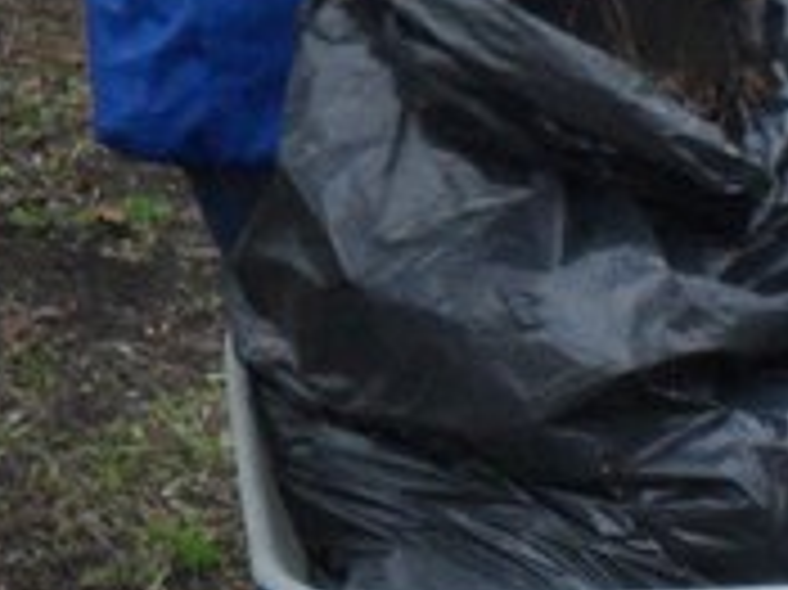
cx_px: 1878
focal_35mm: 369
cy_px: -212
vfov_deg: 4.0
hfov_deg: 5.2
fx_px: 8394
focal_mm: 11.2
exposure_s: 1/60
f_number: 5.6
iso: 240
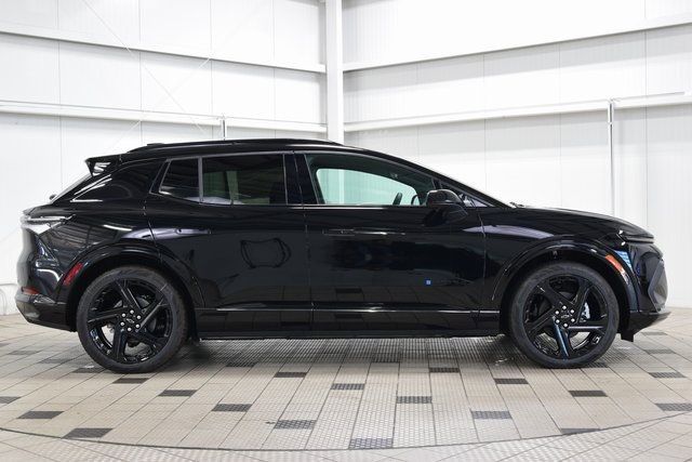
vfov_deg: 26.5
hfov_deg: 38.9
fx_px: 980
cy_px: 231
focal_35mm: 51
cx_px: 346
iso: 720
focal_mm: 34
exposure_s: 1/15
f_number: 6.3
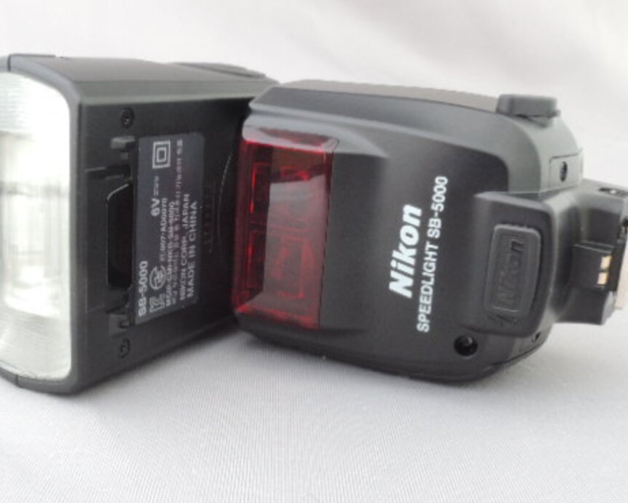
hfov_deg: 43.6
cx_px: 250
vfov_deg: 35.7
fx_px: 781
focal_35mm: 42
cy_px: 253
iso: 400
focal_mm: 5.5
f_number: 7.5
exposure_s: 1/8
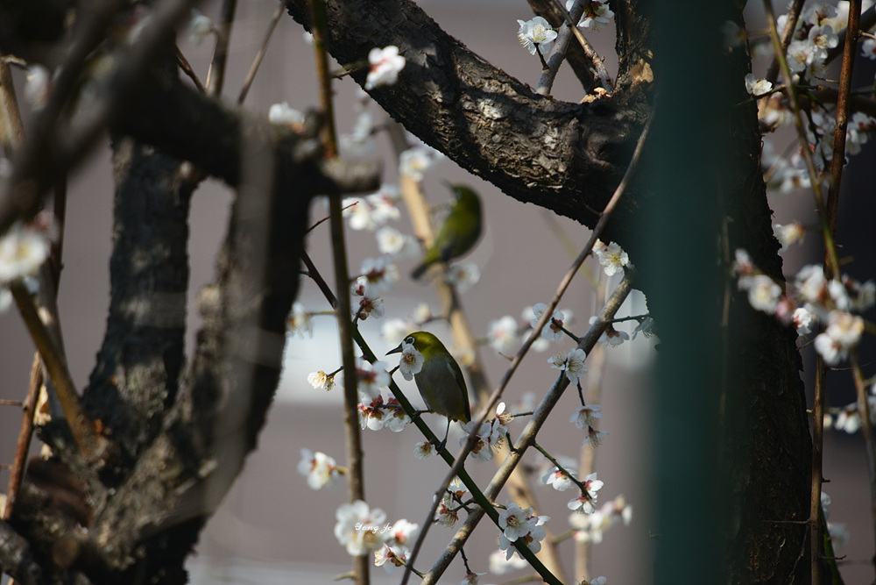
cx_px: 438
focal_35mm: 500
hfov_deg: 4.1
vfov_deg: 2.8
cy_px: 292
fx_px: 12168
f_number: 10
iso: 1000
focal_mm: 500
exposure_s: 1/1600
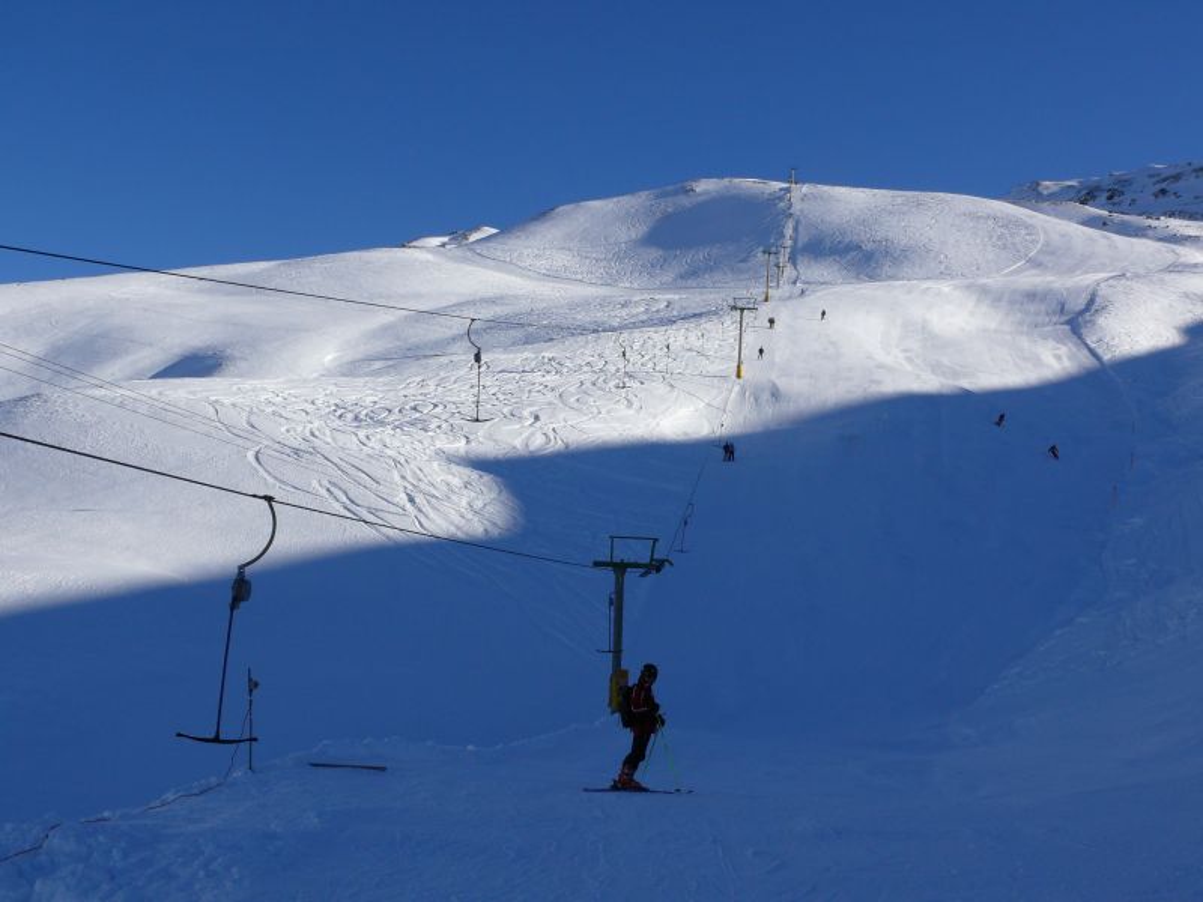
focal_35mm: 42
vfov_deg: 34.3
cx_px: 602
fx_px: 1460
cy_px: 451
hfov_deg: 44.8
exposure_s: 1/500
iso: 100
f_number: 8
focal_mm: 8.9
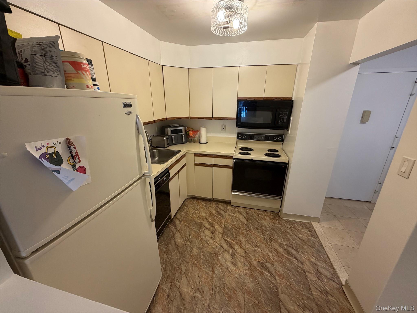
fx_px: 169
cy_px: 156
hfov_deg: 102.1
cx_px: 208
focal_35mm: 14
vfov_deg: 85.7
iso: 200
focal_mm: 2.22
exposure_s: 1/60
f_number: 2.2
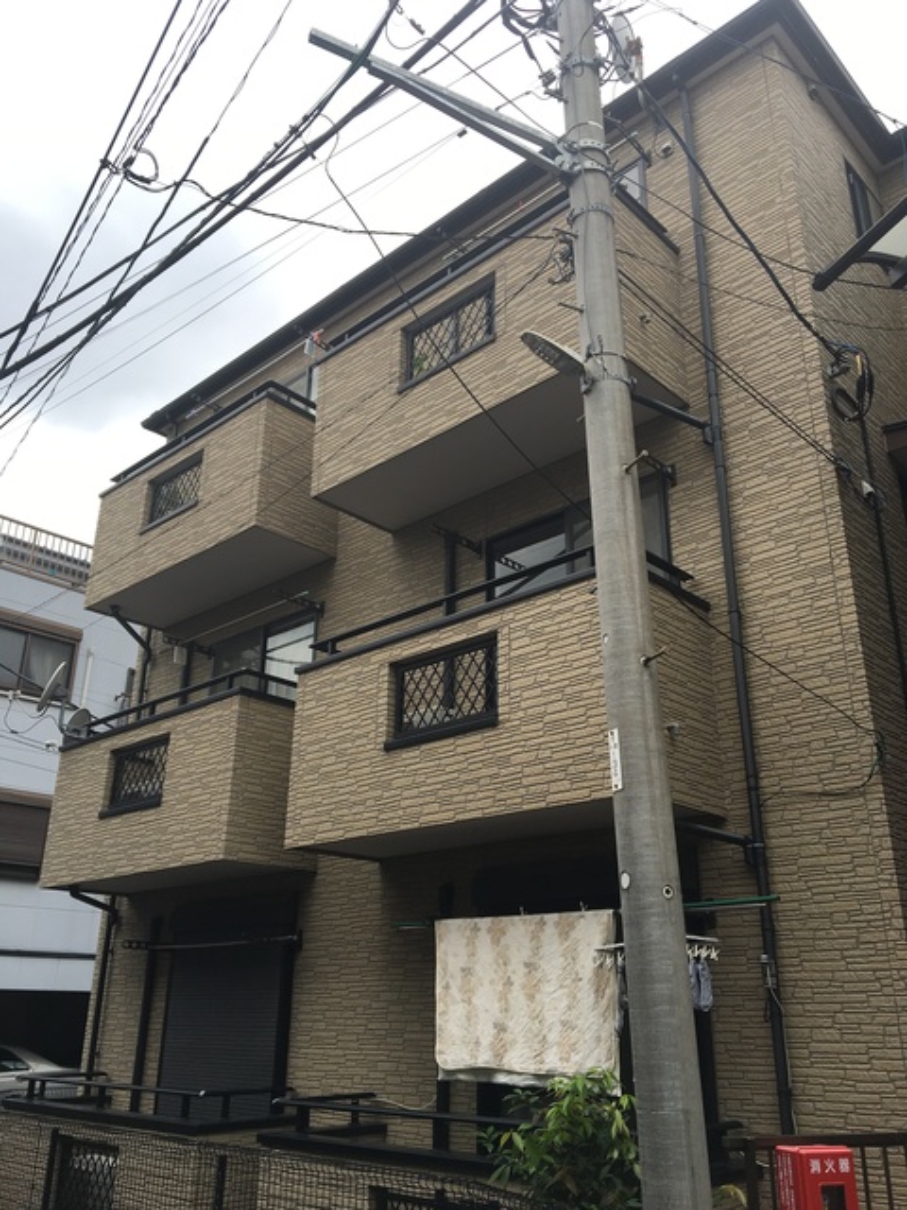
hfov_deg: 48.2
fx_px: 1013
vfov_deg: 61.7
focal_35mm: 29
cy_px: 605
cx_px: 454
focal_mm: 4.15
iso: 25
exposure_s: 1/503
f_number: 2.2
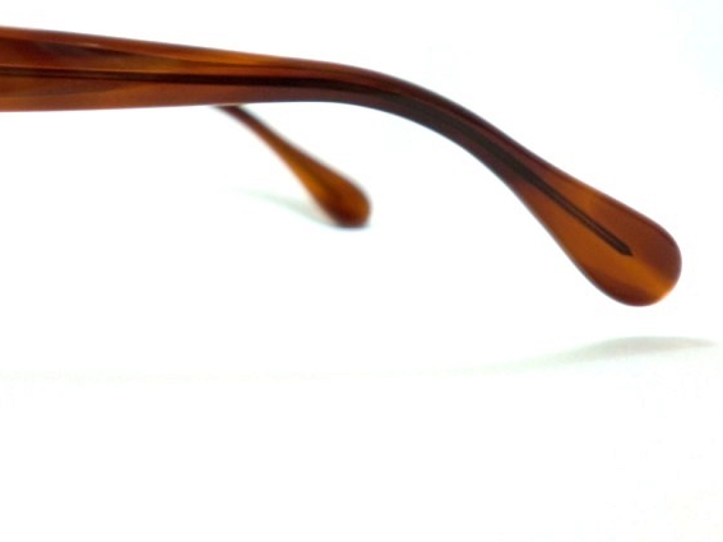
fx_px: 1169
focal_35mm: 56
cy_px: 71
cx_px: 85
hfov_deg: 32.8
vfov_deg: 25.4
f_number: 2.8
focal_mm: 5.58
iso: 160
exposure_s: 1/60
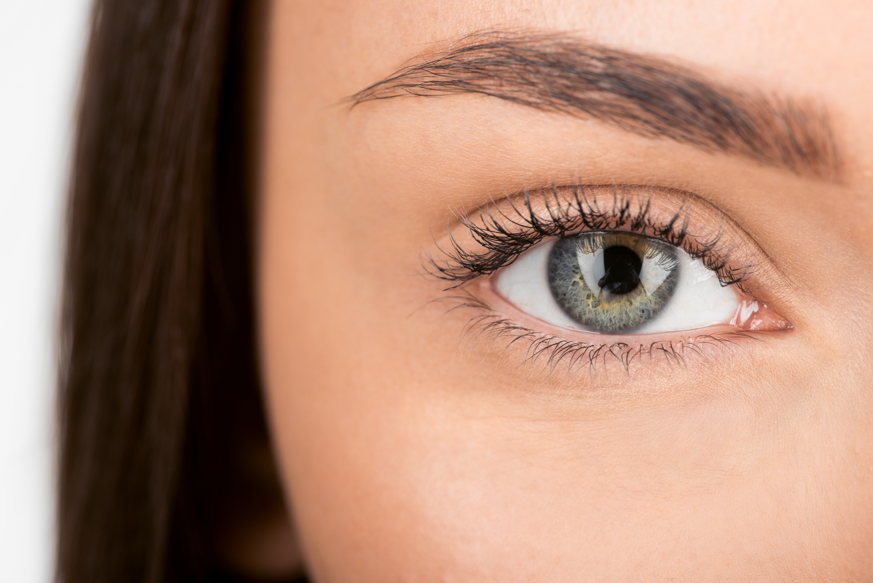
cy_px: 292
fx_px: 2547
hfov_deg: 19.4
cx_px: 436
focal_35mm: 105
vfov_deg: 13.1
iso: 100
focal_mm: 105
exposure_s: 1/200
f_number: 13
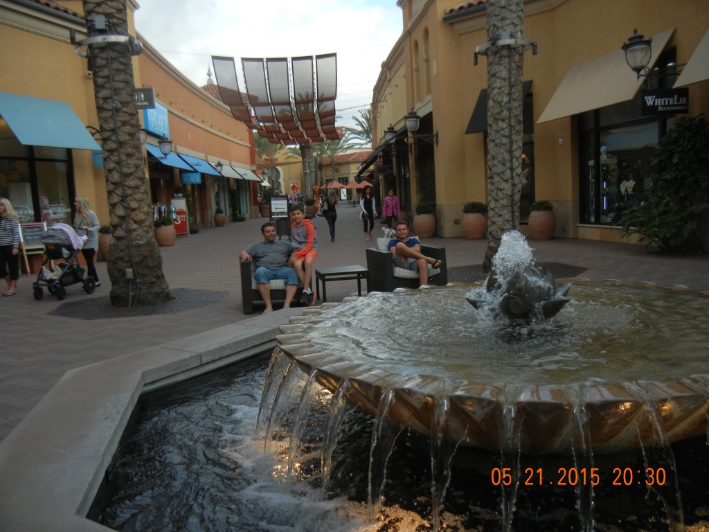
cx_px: 354
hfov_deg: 60.0
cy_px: 266
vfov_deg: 46.8
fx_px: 614
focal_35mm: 30
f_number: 3.5
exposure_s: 1/422
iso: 160
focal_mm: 5.4
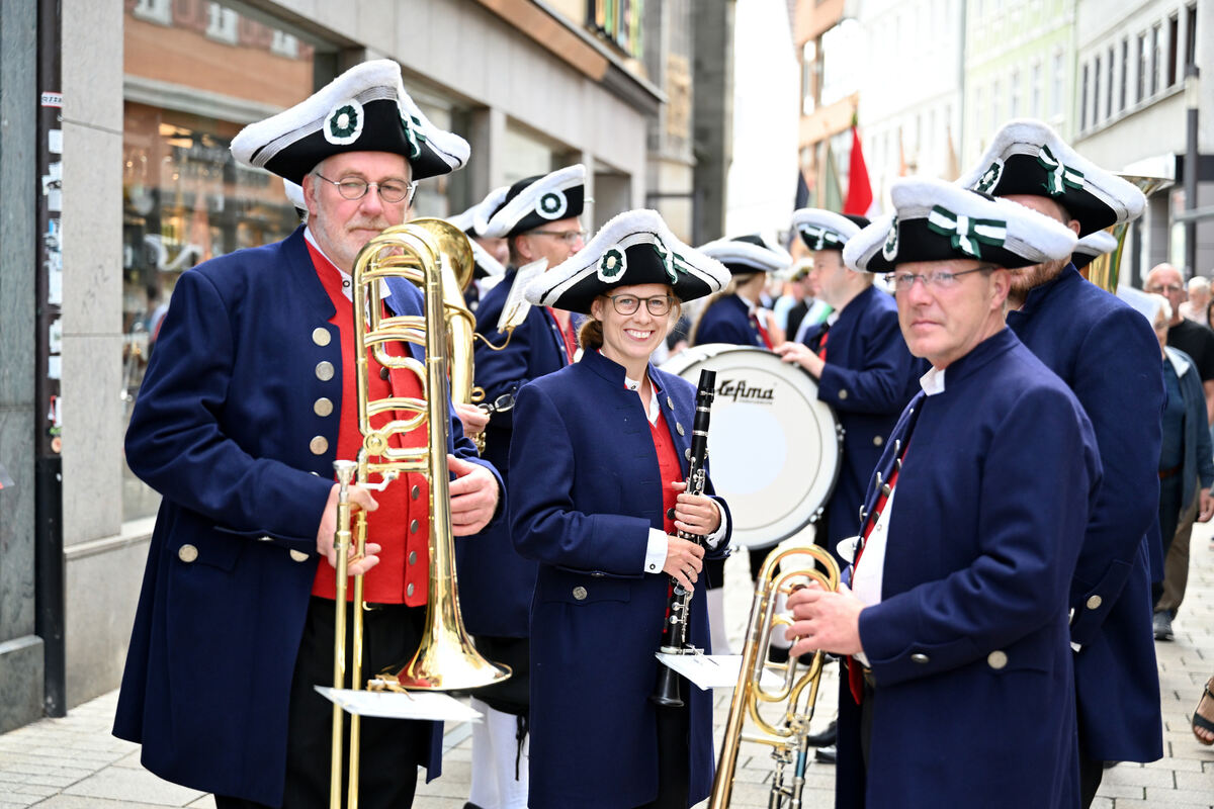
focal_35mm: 65
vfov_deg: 20.9
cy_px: 404
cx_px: 607
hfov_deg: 31.0
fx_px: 2192
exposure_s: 1/1000
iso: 800
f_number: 2.8
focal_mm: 65
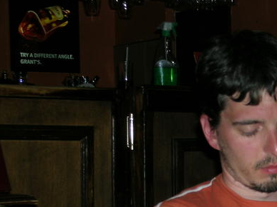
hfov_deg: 15.3
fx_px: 1008
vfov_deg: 11.7
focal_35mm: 126
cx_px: 285
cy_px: 178
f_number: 3.7
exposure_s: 1/121
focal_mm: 12.6
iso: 50
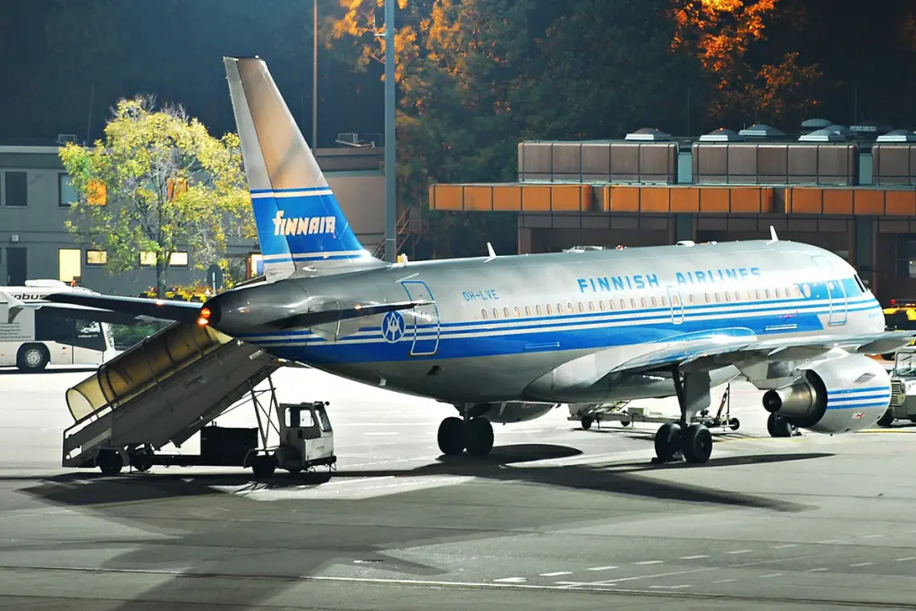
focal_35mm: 270
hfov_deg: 7.6
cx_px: 458
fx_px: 6870
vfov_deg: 5.1
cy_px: 306
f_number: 8
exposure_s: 5
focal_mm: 180
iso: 100
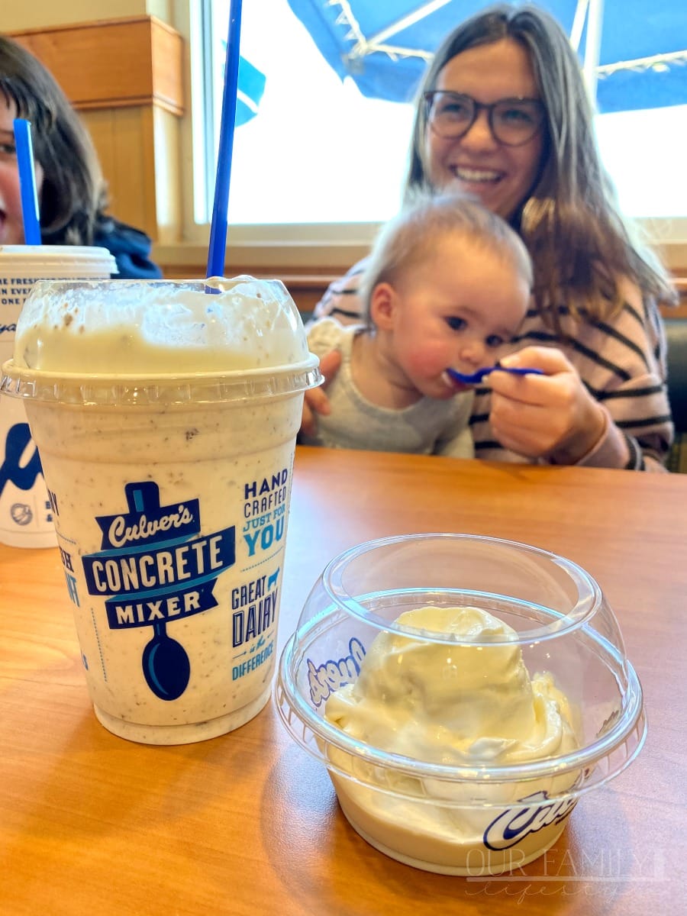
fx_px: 688
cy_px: 458
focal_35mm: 26
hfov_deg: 53.1
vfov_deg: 67.3
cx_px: 344
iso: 125
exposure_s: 1/60
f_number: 1.8
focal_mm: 4.25
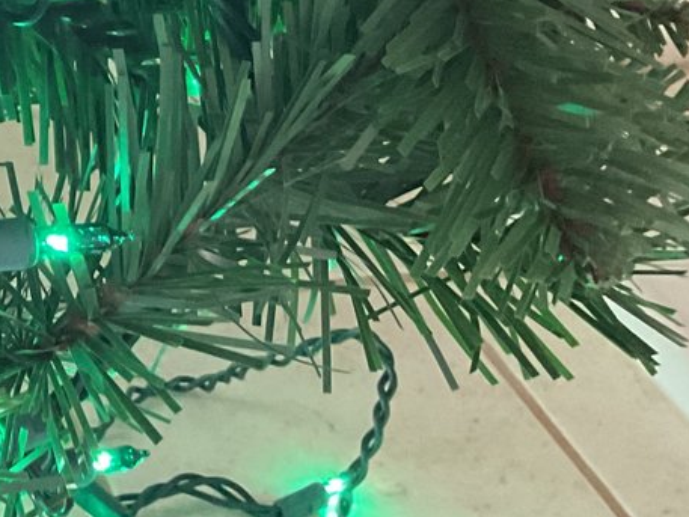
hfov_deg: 18.1
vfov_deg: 14.3
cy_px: -290
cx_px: -361
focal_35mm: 96
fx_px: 1911
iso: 250
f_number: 1.8
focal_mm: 3
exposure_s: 1/40
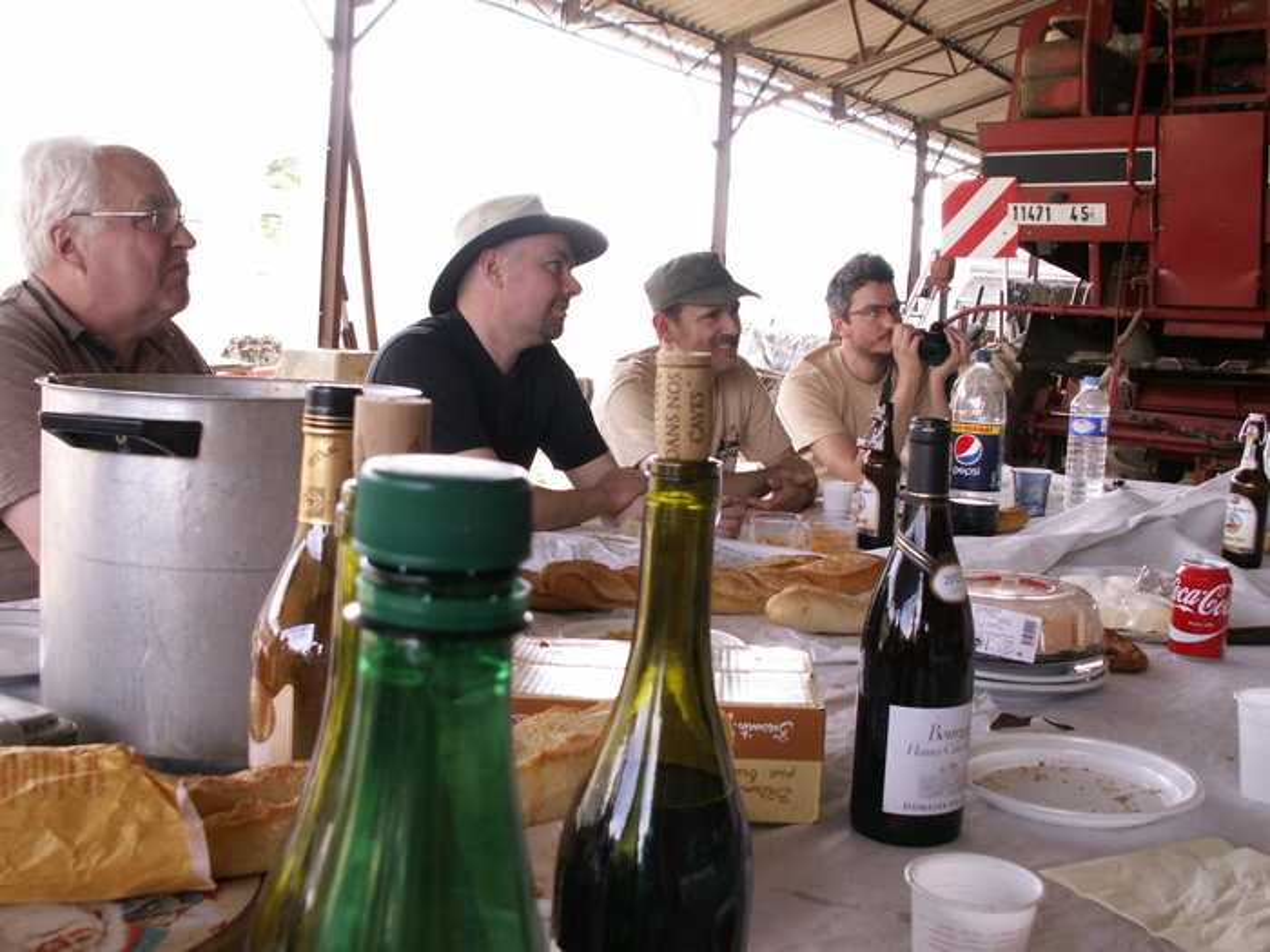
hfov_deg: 52.6
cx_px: 635
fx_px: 1284
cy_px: 476
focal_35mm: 35
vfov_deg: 40.7
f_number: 4
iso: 50
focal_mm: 5.86
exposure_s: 1/50
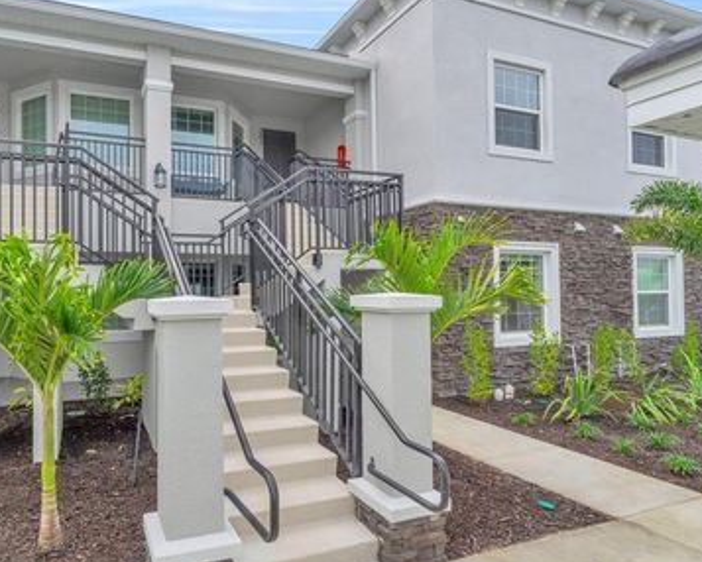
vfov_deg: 65.6
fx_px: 437
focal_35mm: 21
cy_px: 286
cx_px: 232
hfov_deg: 75.1
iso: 200
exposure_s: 1/160
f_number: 9
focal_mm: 16
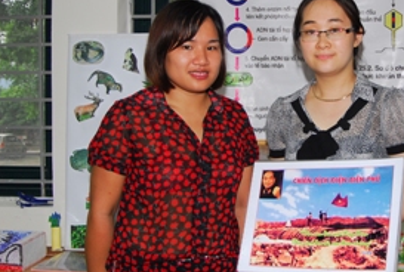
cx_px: 294
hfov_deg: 33.3
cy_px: 110
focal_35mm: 59
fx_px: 664
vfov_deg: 23.1
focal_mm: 24
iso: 200
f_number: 5
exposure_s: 1/60
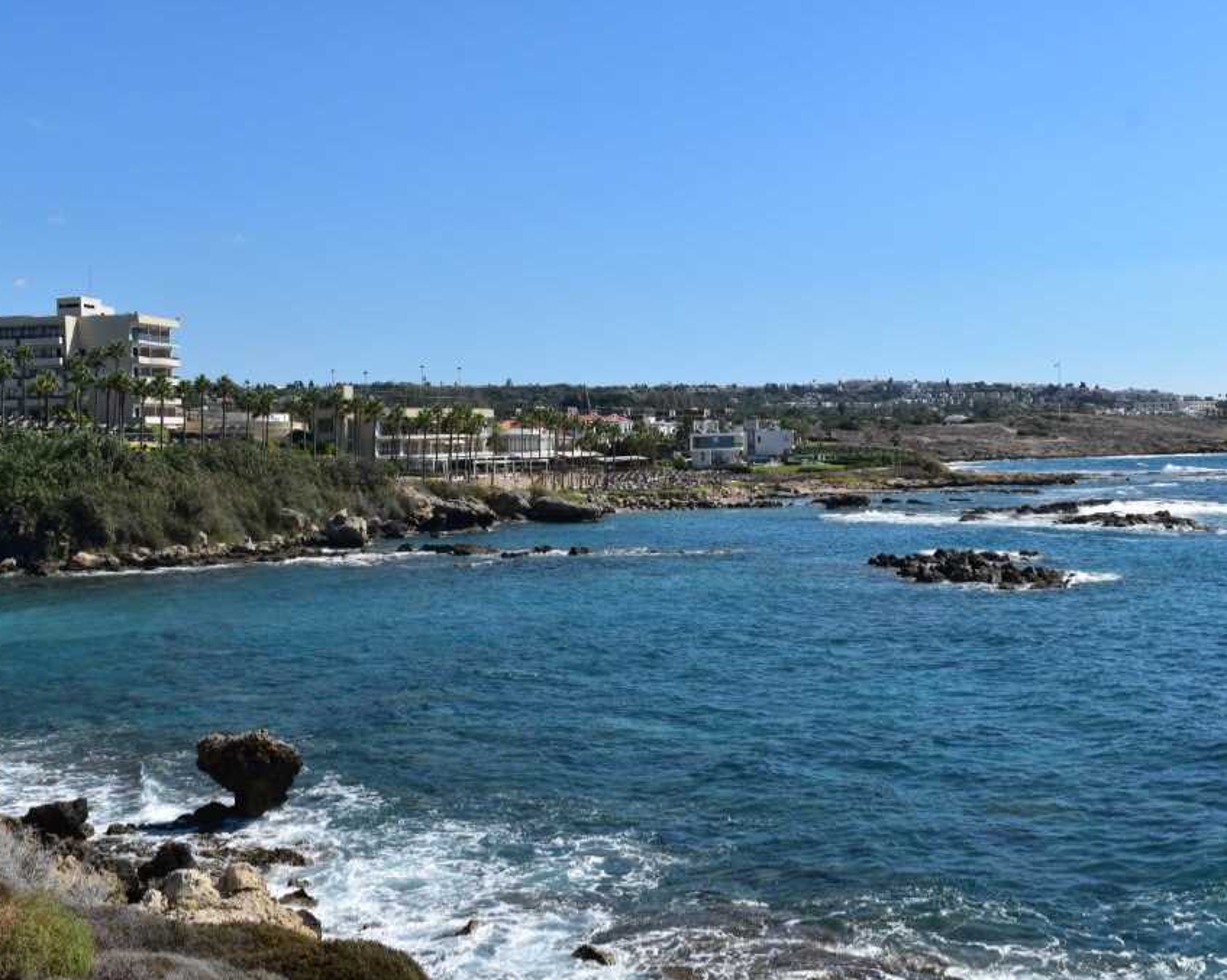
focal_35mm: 43
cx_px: 639
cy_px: 493
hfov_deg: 43.3
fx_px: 1545
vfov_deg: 35.2
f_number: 11
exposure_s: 1/500
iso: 250
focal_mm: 25
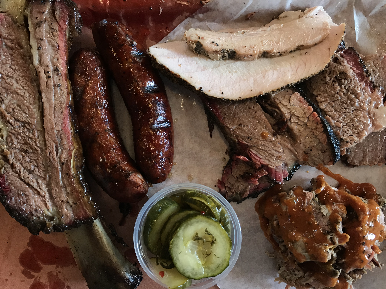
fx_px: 312
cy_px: 144
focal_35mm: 28
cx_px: 193
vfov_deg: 49.7
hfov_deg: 63.4
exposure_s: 1/30
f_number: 1.8
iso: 32
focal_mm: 3.99
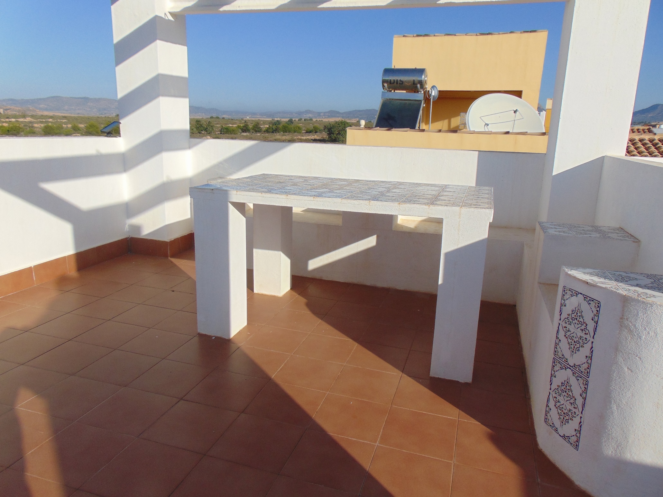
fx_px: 479
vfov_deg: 54.9
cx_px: 332
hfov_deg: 69.4
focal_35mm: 25
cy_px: 248
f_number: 7.7
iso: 80
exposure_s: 1/400
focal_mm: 4.5
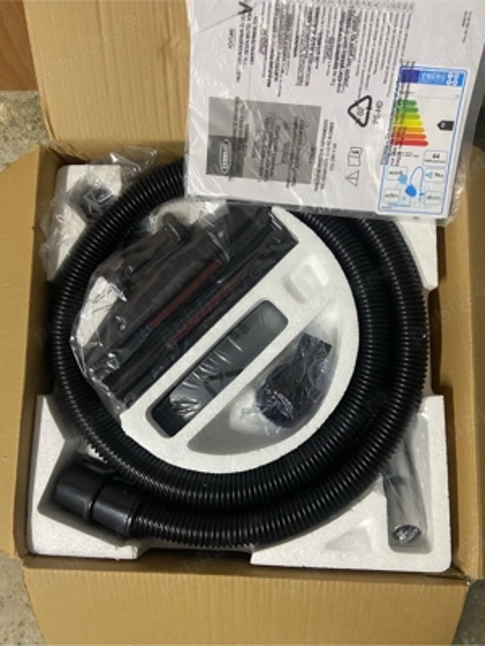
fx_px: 486
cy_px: 323
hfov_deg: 53.1
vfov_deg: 67.3
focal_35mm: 26
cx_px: 242
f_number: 1.8
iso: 400
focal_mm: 4.25
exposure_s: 1/50
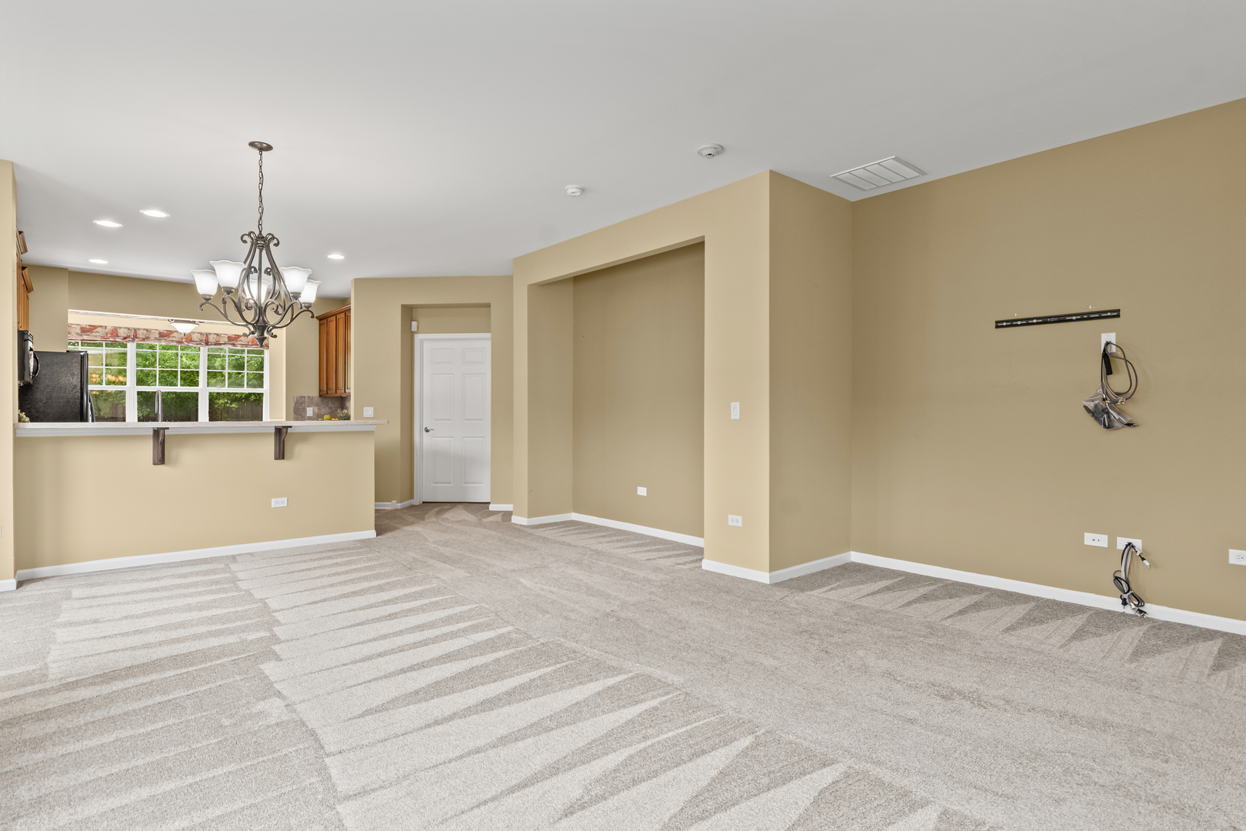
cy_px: 416
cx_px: 623
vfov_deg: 67.4
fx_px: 623
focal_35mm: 18
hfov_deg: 90.0
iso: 320
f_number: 8
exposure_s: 1/10
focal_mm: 12
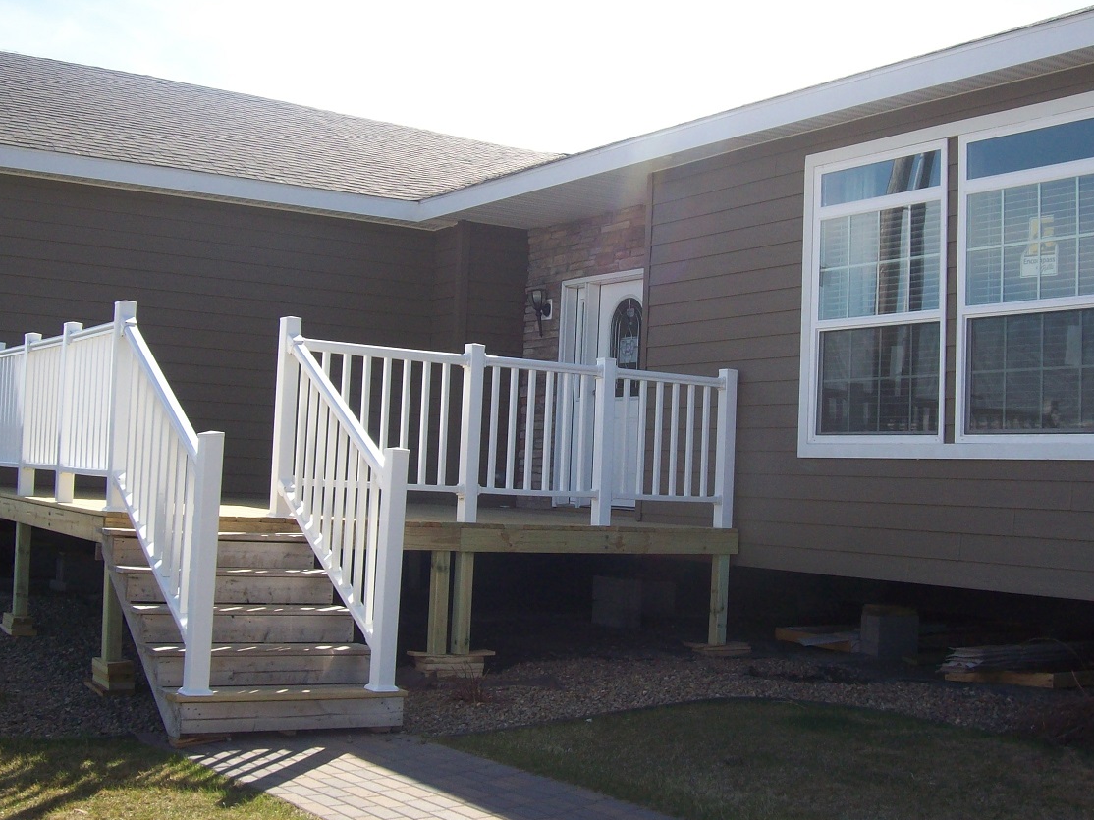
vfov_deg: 31.5
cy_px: 346
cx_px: 589
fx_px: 1453
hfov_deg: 41.2
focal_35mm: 46
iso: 80
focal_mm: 6
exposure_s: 1/343
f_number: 4.8
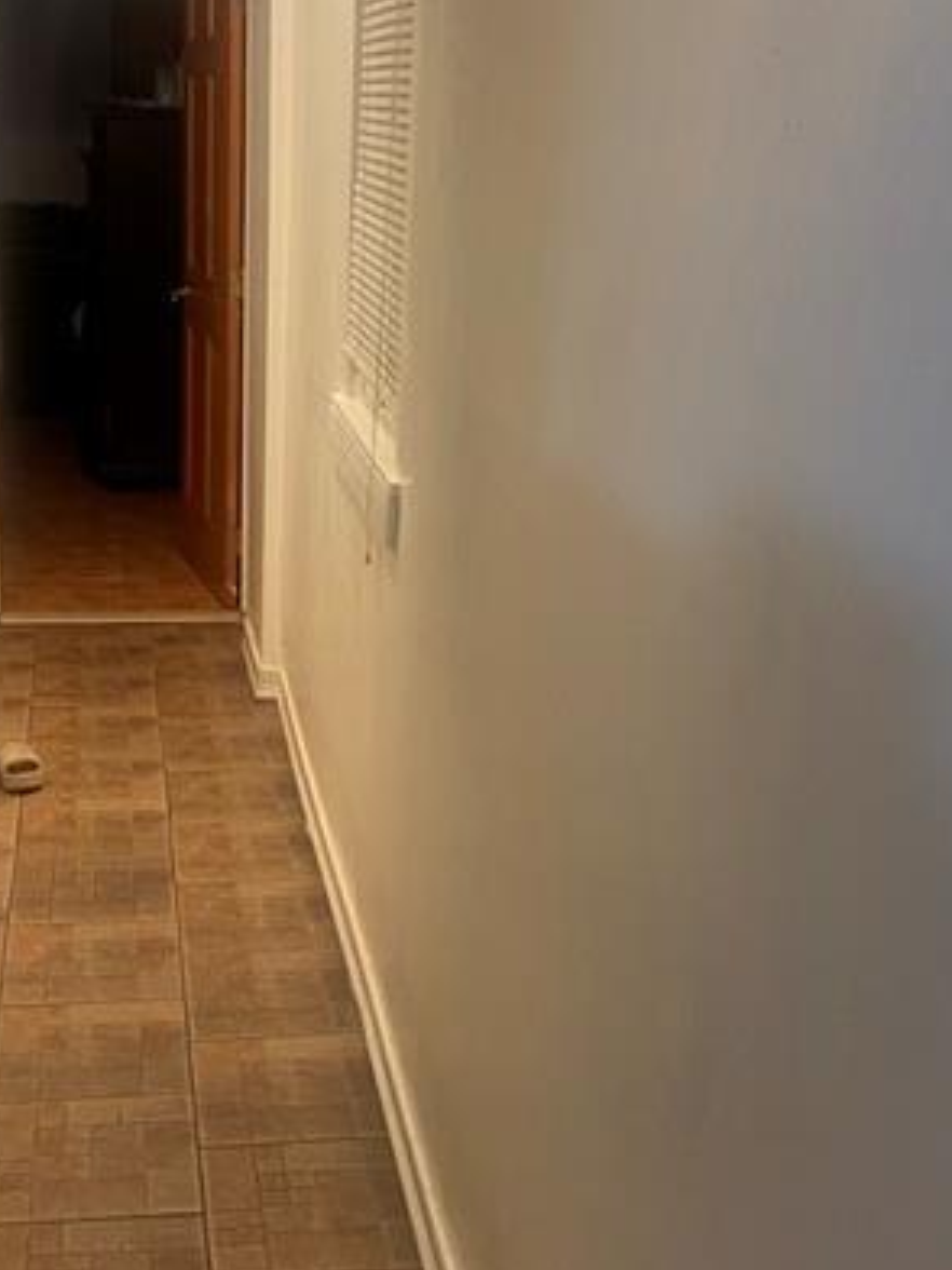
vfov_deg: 37.5
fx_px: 1870
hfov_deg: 28.4
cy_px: 664
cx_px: 314
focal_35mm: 51
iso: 125
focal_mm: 4.25
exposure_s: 1/60
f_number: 1.8
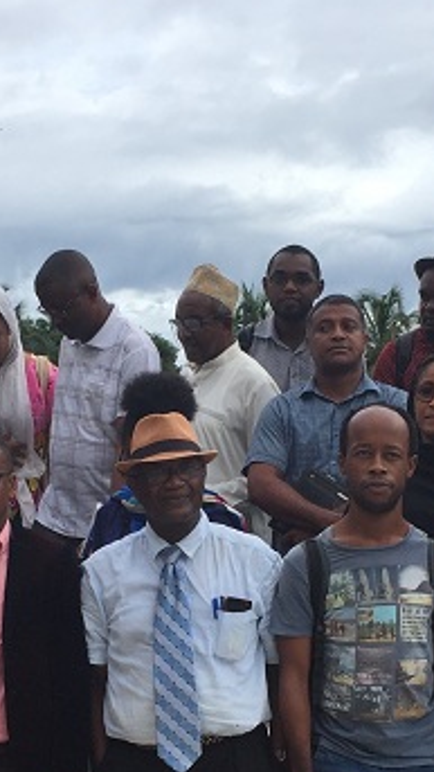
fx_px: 1411
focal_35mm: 69
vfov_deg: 30.1
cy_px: 569
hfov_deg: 17.5
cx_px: 160
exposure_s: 1/682
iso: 32
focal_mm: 4.15
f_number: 2.2
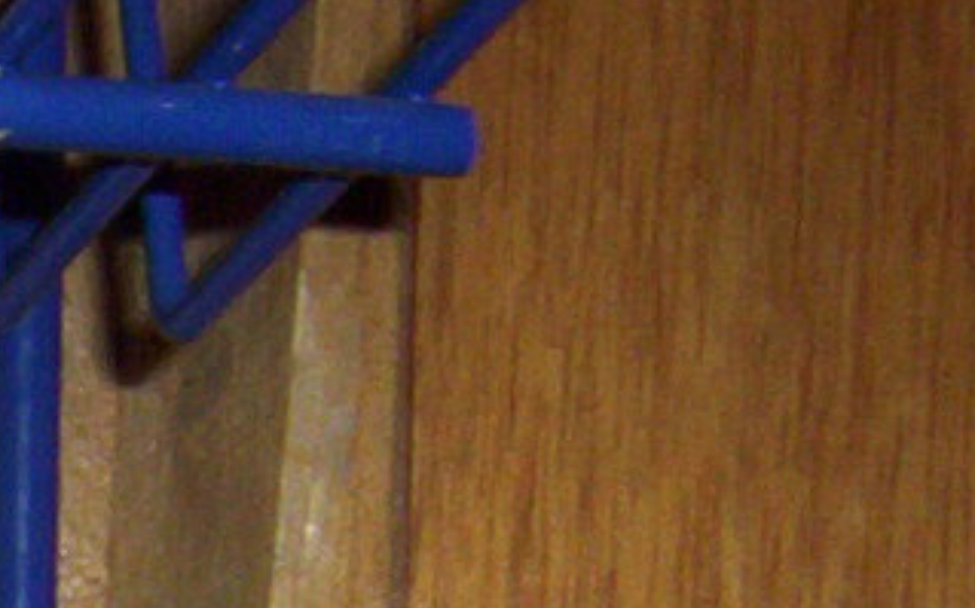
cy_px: 1687
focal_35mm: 212
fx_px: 5630
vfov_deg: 5.8
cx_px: -1290
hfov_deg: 9.0
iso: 100
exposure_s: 1/60
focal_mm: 5.26
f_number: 3.84
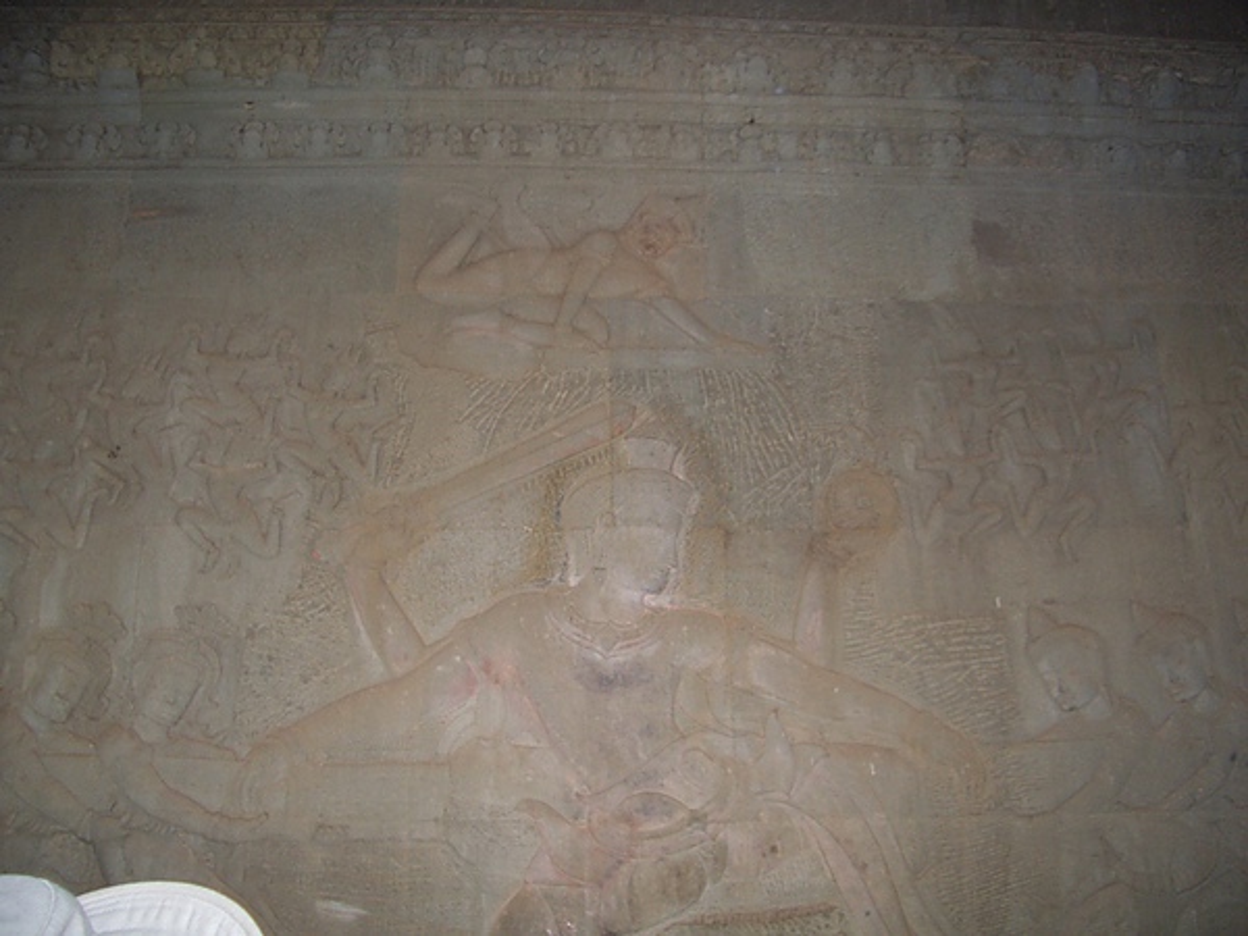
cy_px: 468
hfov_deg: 52.6
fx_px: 1262
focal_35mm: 35
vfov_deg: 40.7
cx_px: 624
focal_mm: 5.8
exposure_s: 1/60
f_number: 2.6
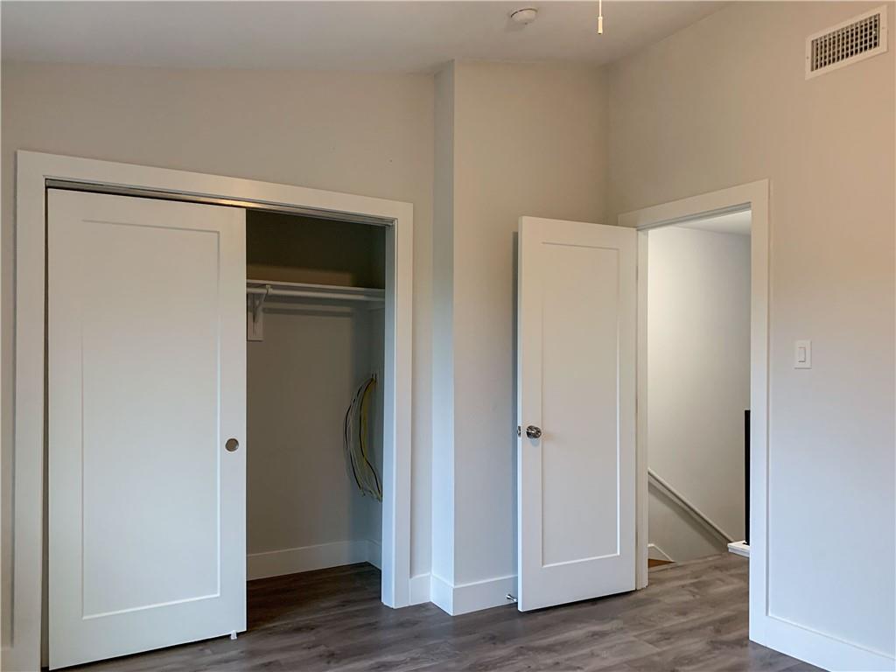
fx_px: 673
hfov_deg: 67.3
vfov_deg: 53.1
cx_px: 448
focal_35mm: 26
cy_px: 336
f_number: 1.8
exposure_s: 1/60
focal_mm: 4.25
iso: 200
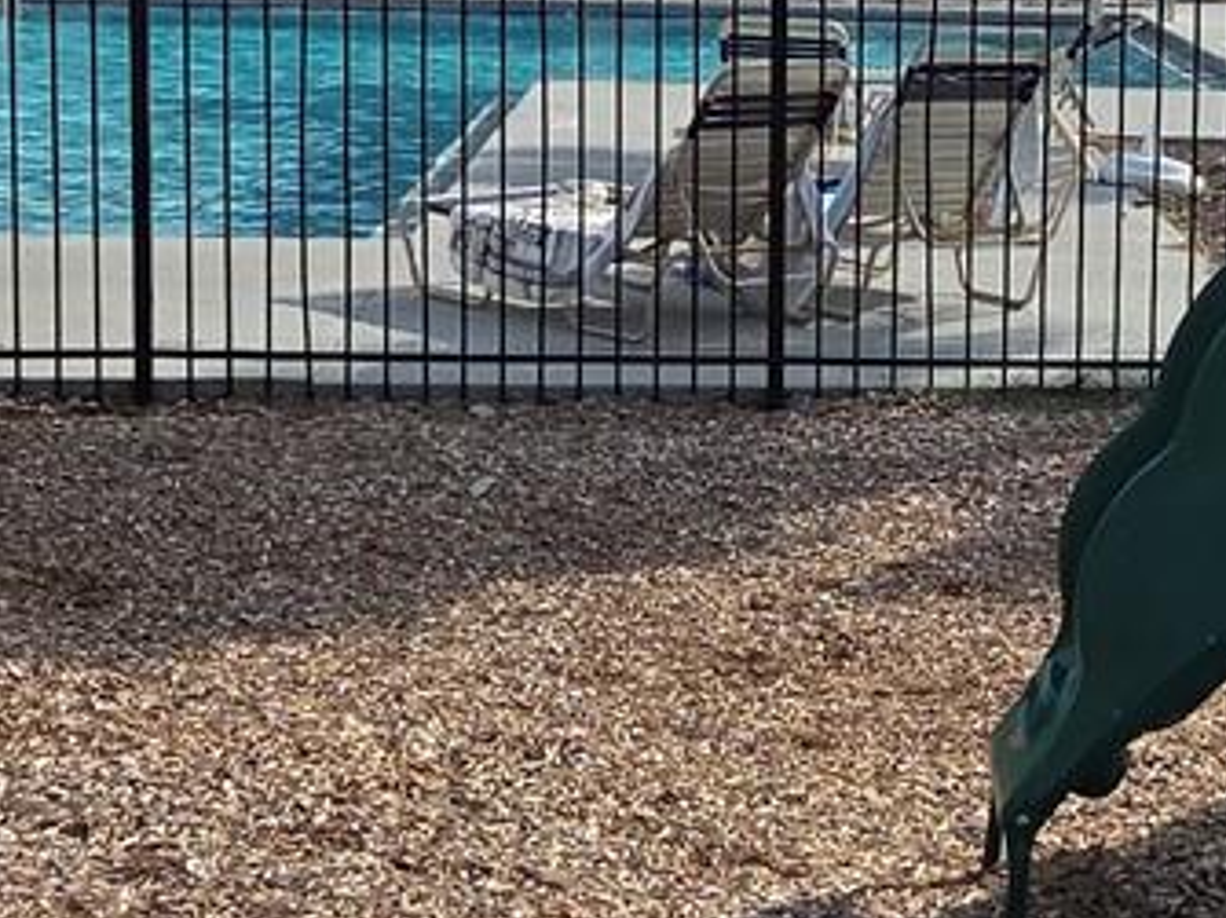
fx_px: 3894
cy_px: 329
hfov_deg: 17.4
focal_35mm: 110
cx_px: 1285
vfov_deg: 13.4
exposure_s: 1/6412
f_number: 1.8
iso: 80
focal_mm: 5.4
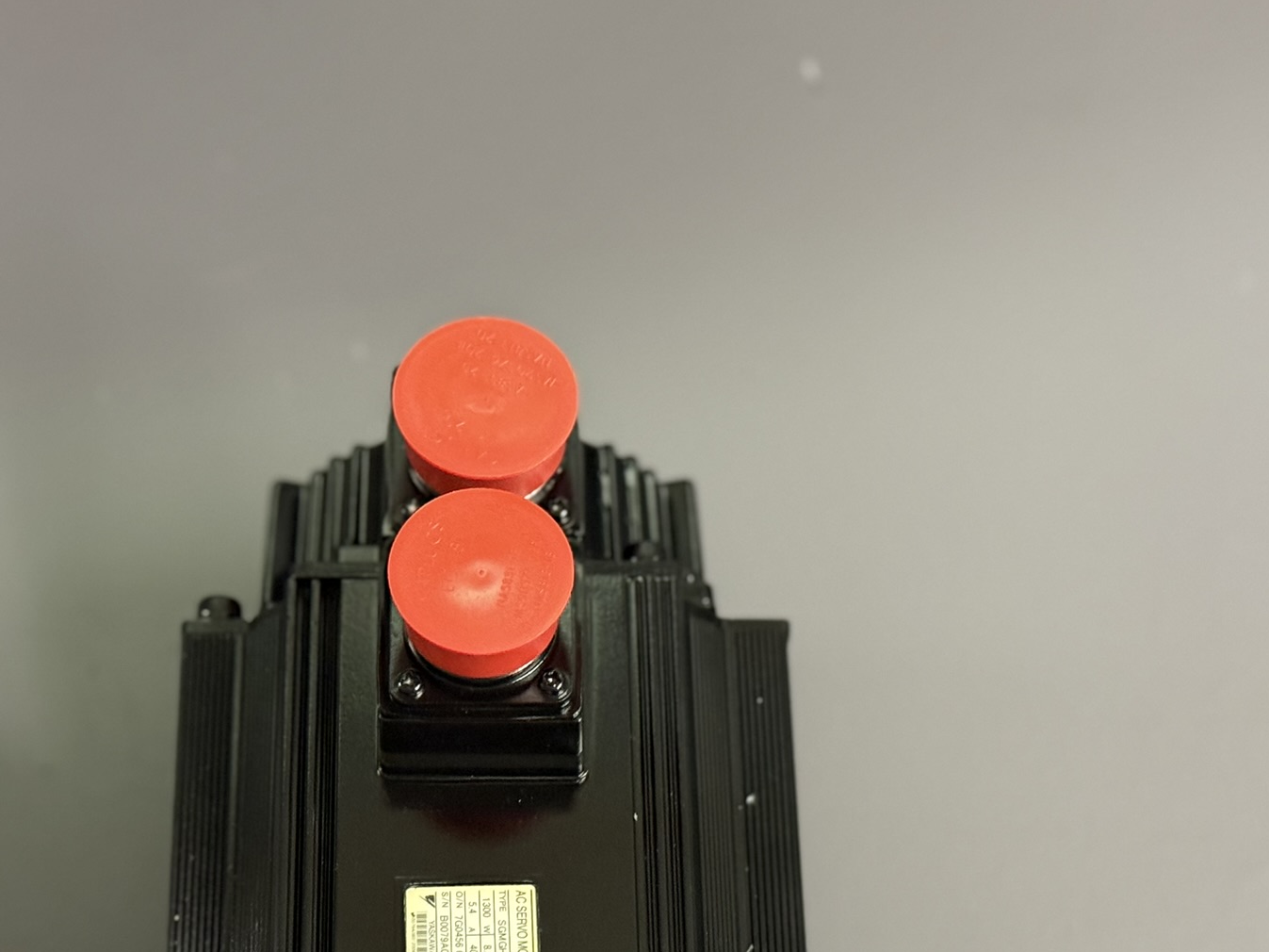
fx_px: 2676
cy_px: 670
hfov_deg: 26.6
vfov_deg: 20.1
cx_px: 475
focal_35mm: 73
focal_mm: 6.76
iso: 500
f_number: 1.78
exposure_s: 1/33
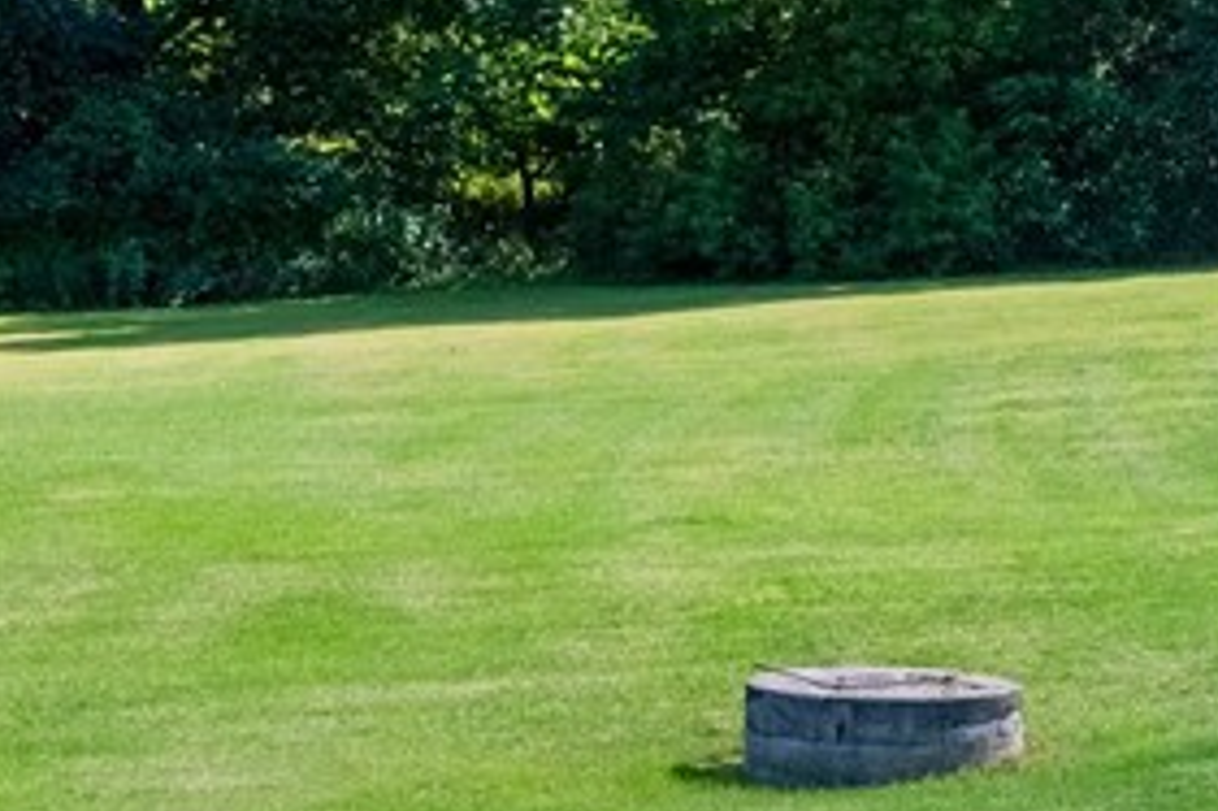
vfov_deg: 11.8
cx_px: 2102
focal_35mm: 116
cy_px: 494
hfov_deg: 15.5
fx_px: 3922
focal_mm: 20
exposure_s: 1/6400
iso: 400
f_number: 8
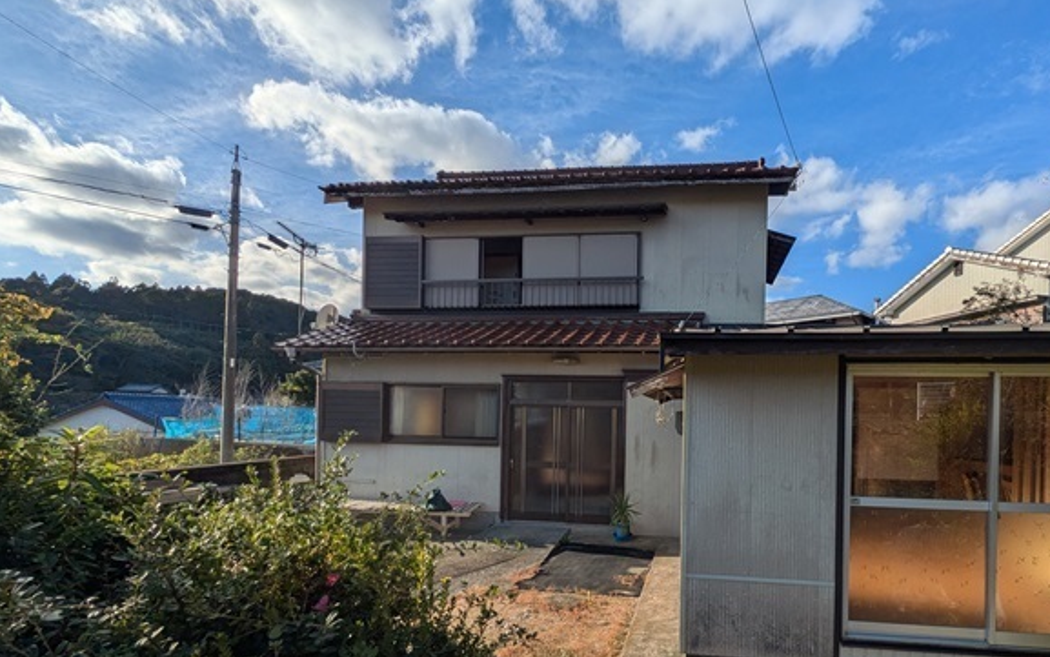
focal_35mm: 18
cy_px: 416
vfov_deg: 64.0
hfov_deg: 89.8
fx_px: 515
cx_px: 635
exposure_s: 1/2469
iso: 44
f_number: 2.2
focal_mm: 1.83
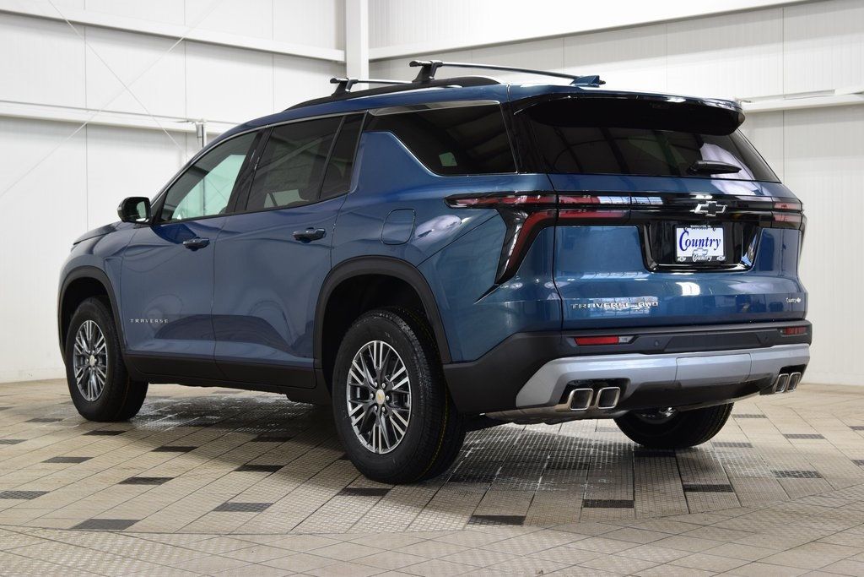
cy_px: 288
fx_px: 1440
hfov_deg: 33.4
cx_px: 432
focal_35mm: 60
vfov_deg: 22.6
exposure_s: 1/15
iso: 500
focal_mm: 40
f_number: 6.3
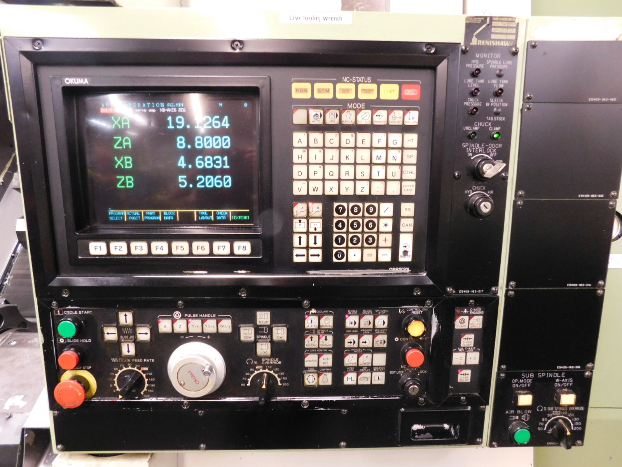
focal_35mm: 23
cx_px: 311
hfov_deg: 73.9
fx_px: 413
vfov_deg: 58.9
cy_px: 234
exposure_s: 1/15
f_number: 3
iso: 400
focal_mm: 4
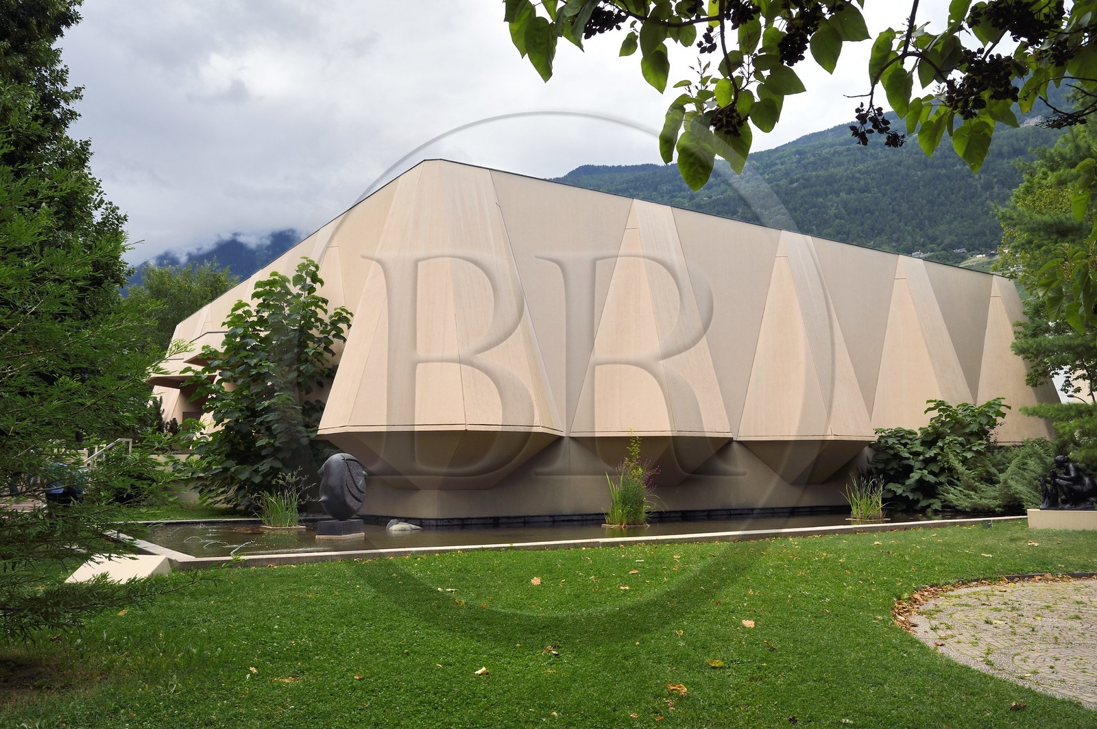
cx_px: 548
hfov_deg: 60.3
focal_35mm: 31
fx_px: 944
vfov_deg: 42.3
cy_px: 364
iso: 400
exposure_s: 1/250
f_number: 13
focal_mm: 31
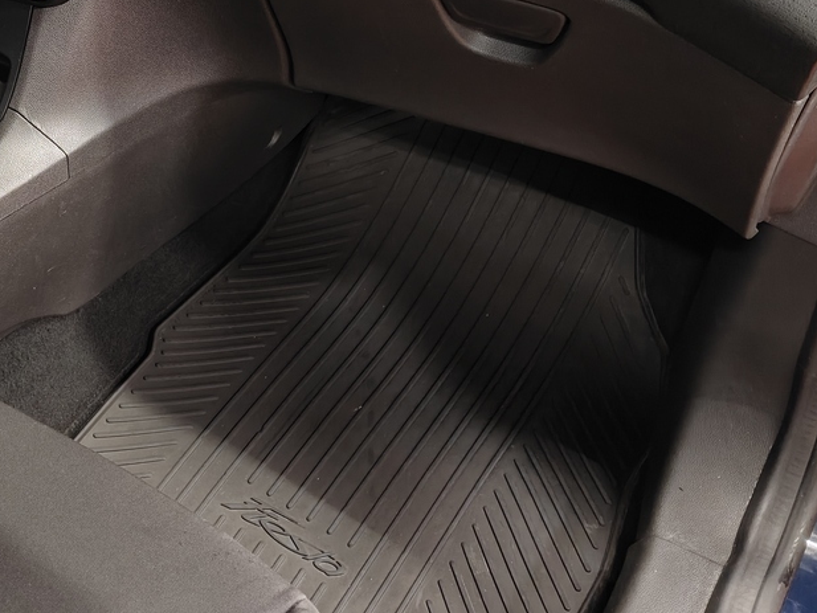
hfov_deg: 32.1
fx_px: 1322
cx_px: 30
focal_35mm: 56
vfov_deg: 25.2
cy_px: 44
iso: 160
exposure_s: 1/37
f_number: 1.8
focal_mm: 5.59
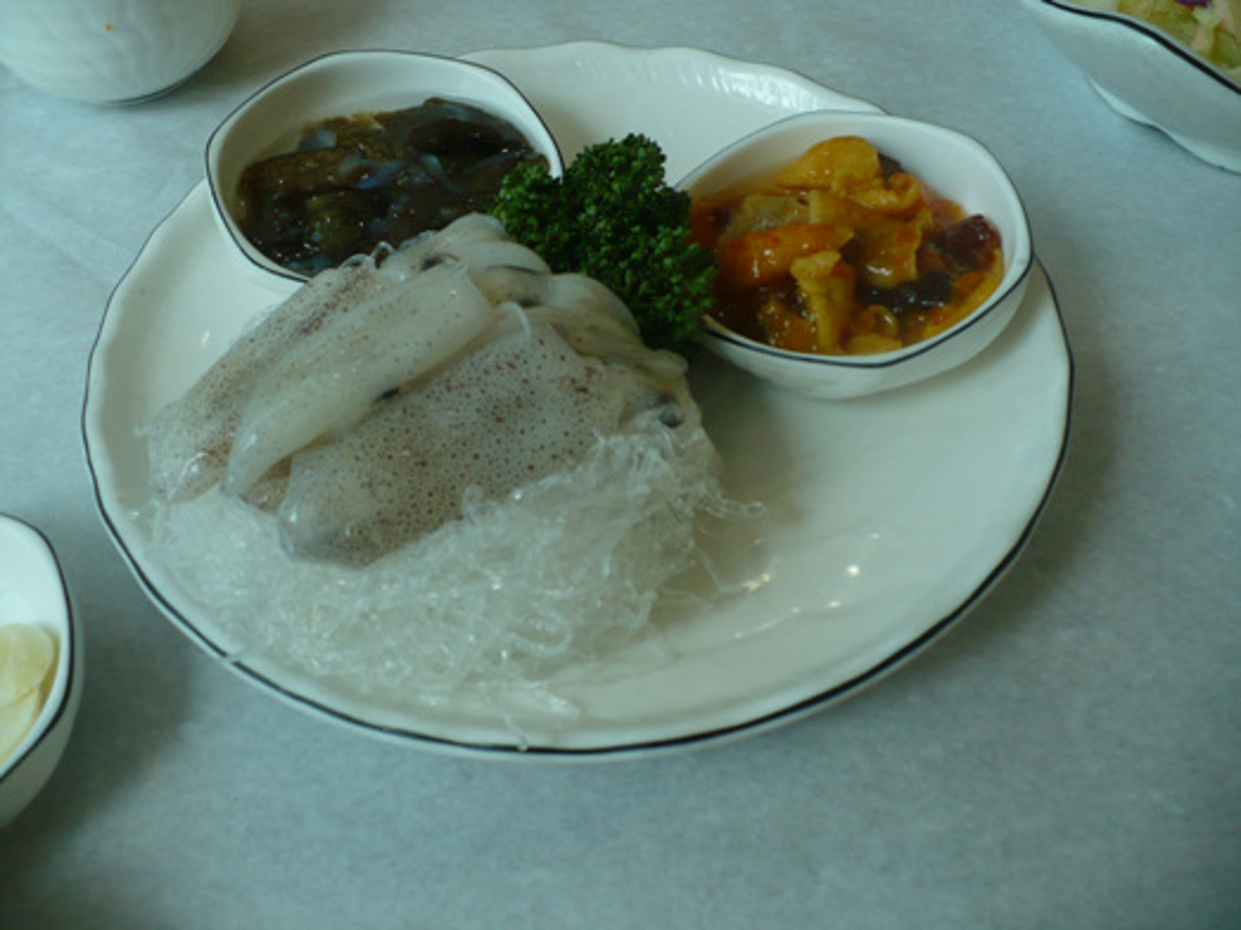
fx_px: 1326
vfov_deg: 38.7
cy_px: 465
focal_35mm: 37
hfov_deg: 50.1
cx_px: 620
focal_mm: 6.1
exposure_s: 1/100
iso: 100
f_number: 2.8
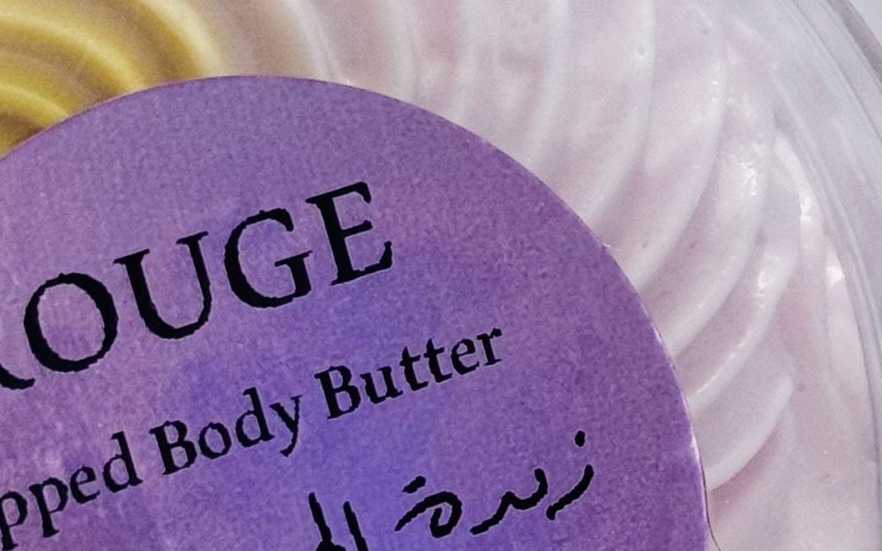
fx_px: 4926
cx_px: 1051
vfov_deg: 6.4
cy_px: 283
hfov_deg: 10.1
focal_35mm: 205
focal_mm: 6.76
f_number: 1.78
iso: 100
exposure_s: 1/97
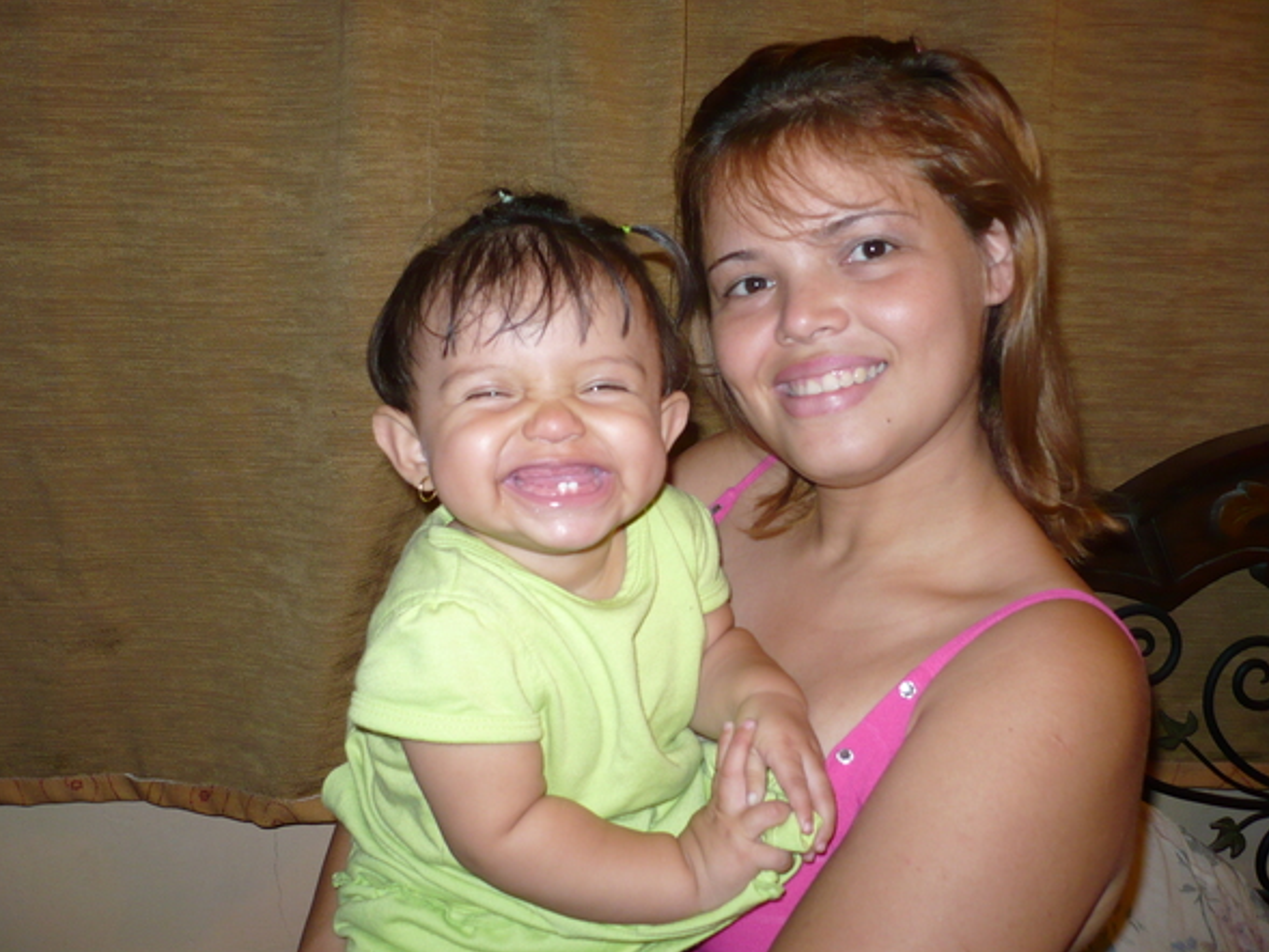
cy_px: 450
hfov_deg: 49.0
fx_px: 1393
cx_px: 629
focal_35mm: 38
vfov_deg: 37.7
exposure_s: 1/30
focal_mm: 5.8
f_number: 2.8
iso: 100
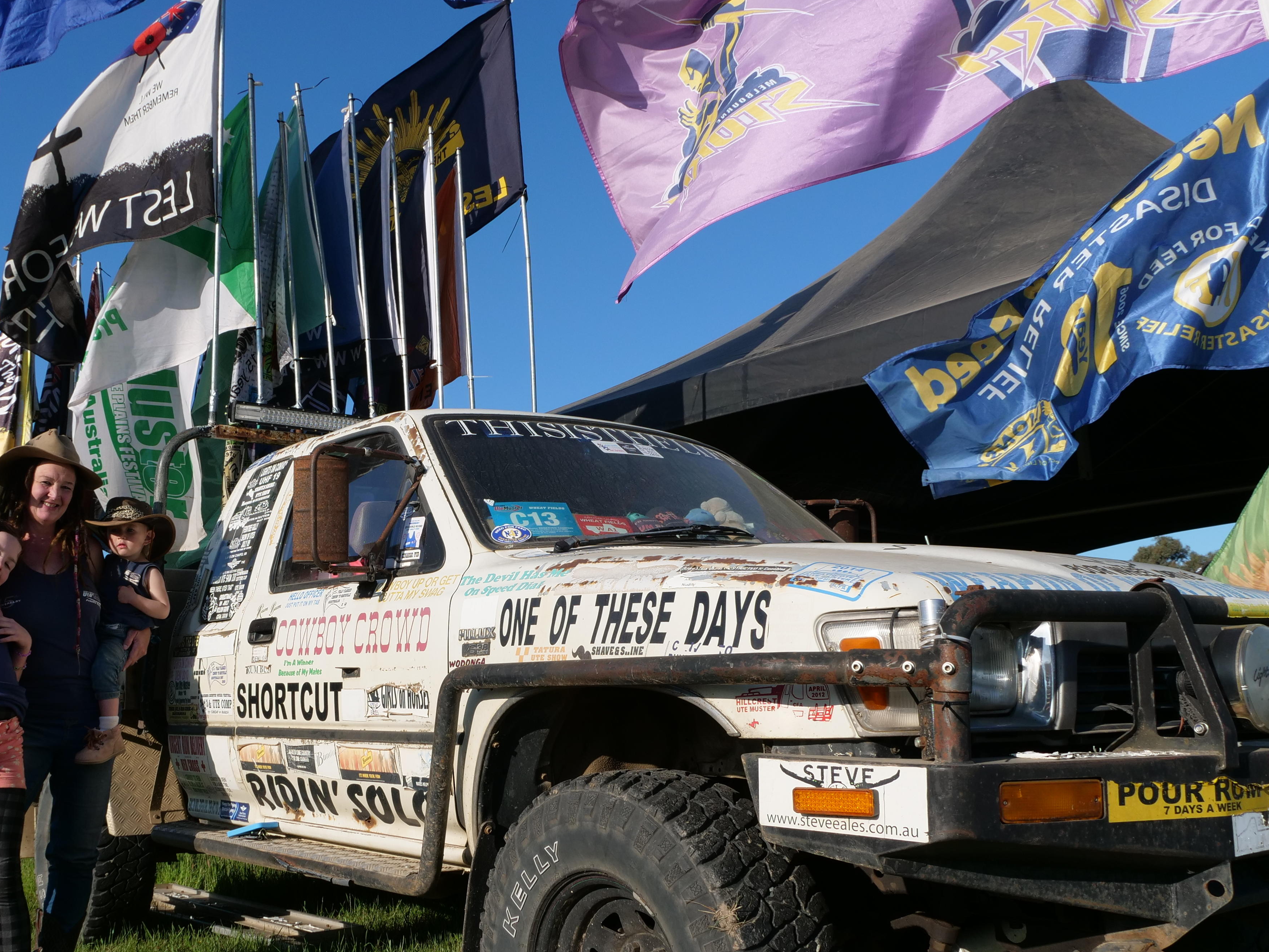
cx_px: 483
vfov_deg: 41.7
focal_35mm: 34
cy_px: 525
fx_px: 1246
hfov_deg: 53.4
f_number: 7.1
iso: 200
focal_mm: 12
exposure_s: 1/800
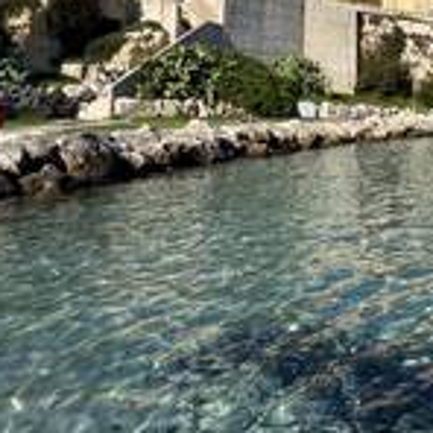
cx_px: 500
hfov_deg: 34.7
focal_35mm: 40
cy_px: 47
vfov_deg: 39.0
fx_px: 566
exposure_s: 1/2985
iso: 50
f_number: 2.2
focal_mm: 2.22
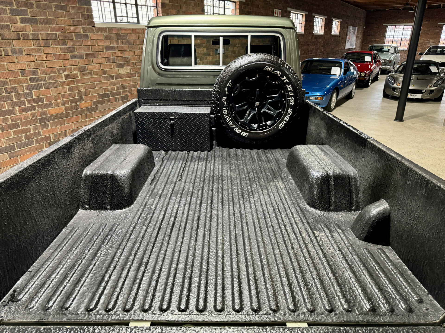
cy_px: 166
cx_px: 222
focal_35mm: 24
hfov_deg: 71.6
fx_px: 309
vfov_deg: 56.8
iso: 320
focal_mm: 6.86
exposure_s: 1/50
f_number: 1.78
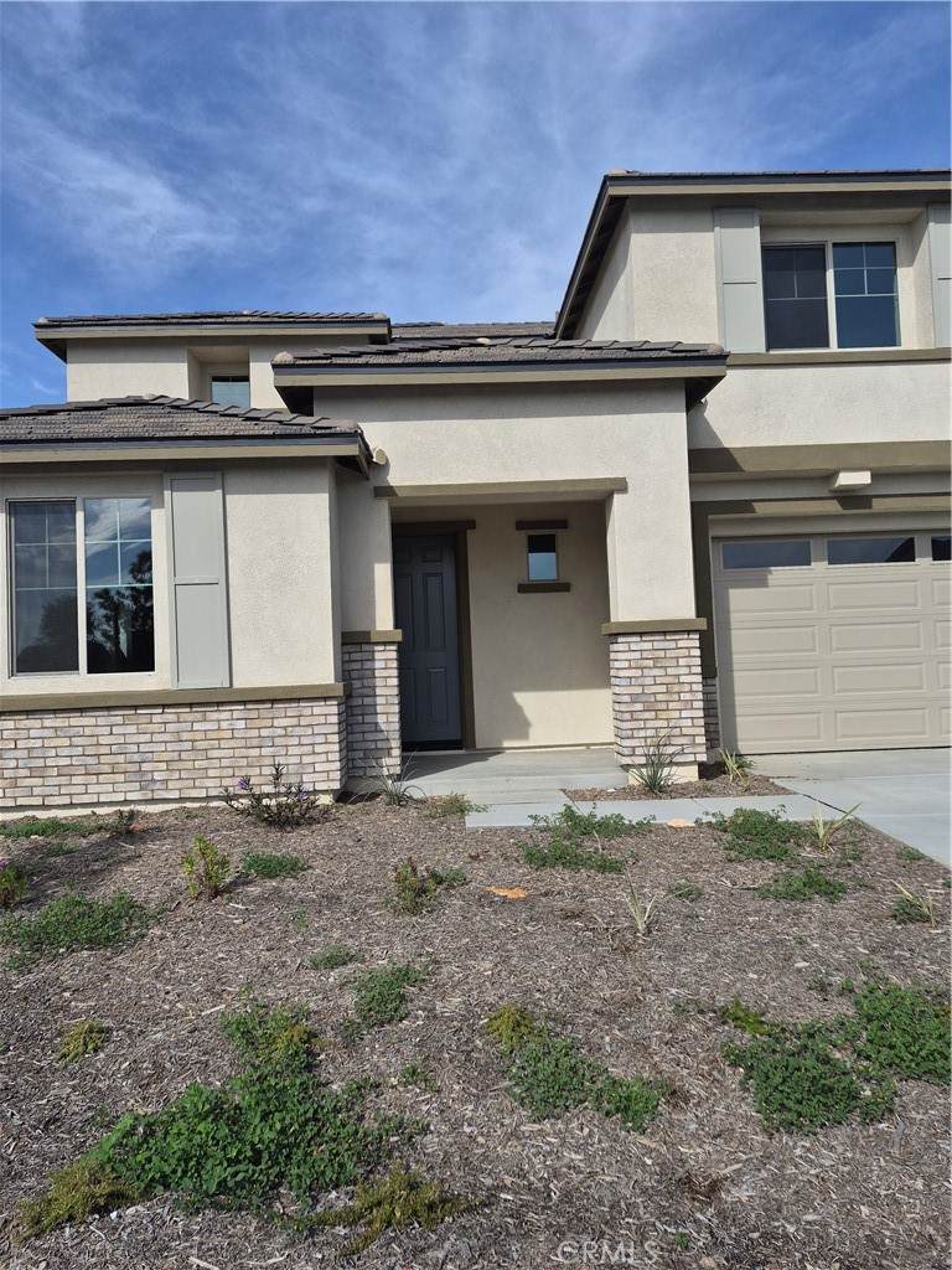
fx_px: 843
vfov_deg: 73.9
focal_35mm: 23
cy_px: 635
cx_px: 476
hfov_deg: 58.9
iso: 25
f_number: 1.8
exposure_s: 1/2008
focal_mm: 5.4
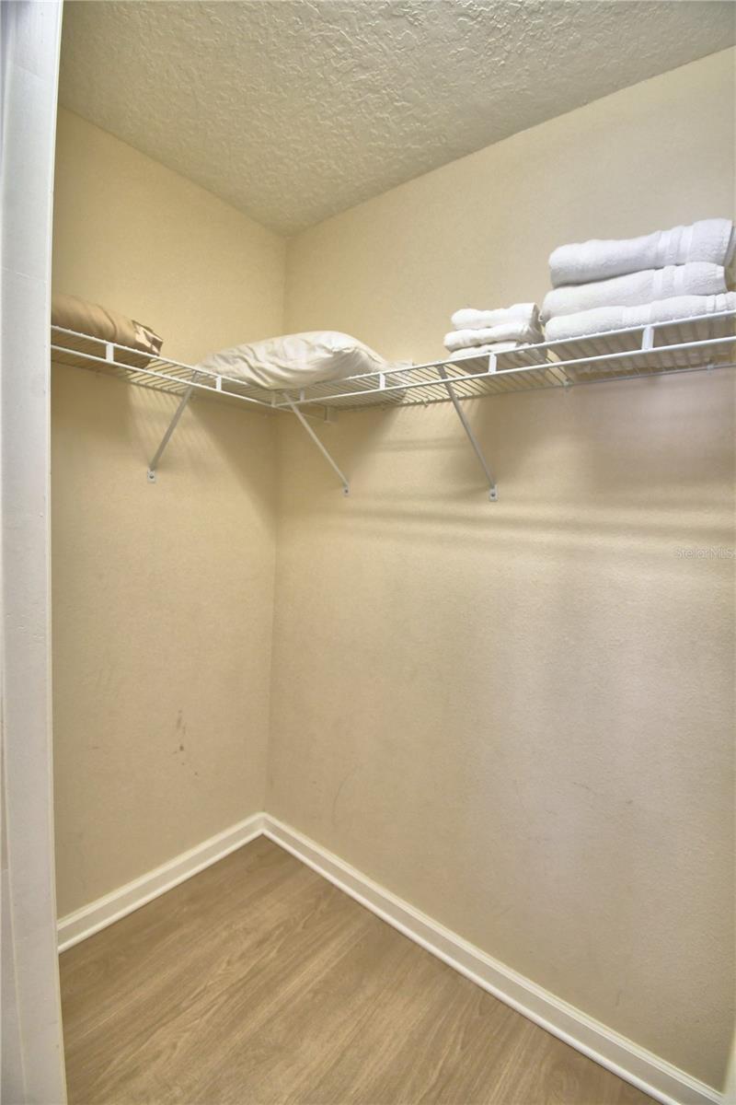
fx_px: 460
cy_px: 552
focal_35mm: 15
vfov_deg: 100.4
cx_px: 368
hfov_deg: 77.3
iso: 560
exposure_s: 1/30
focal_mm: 10
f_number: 4.5
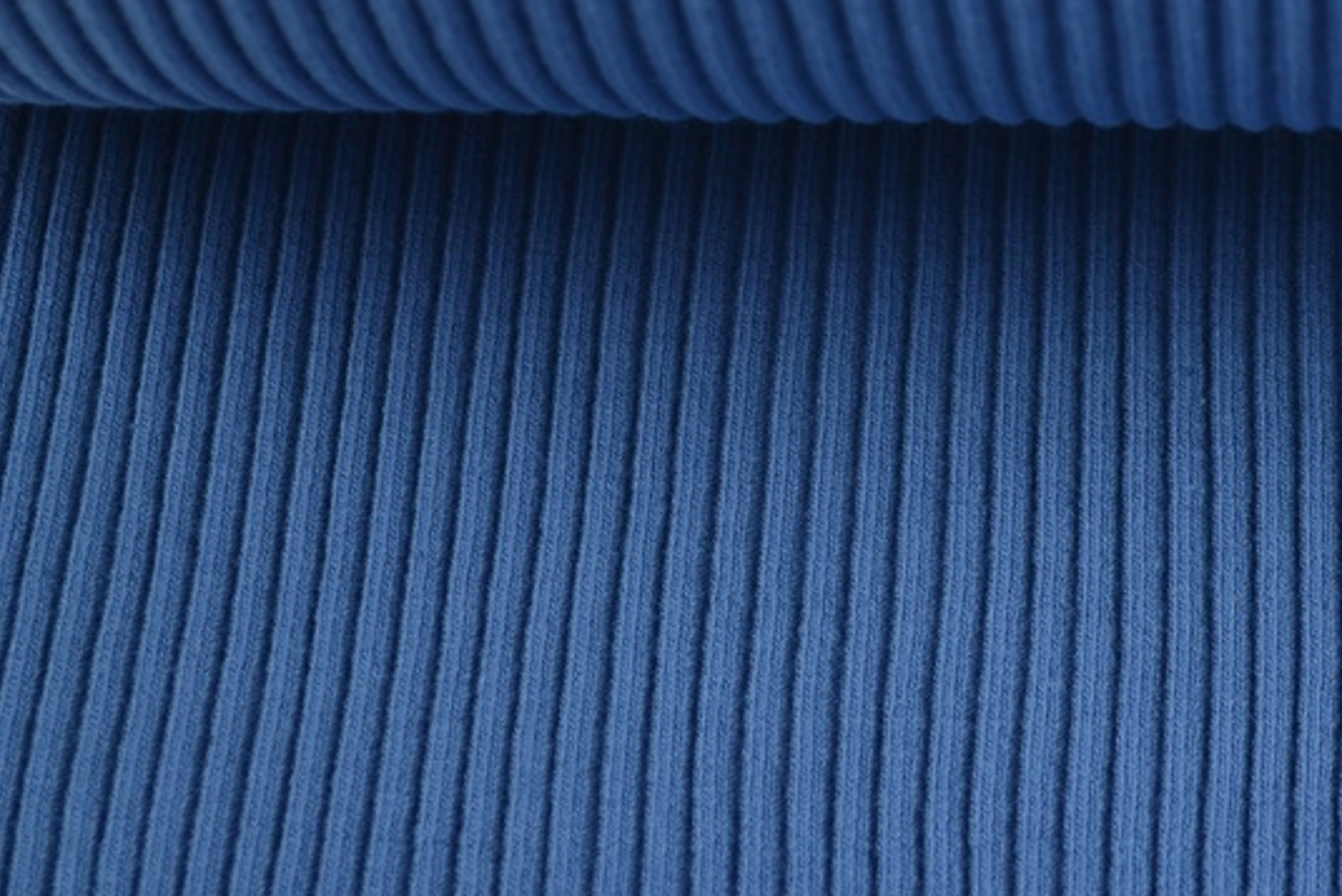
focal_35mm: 134
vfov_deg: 10.2
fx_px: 4996
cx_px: 1304
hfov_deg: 15.1
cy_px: 296
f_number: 5.6
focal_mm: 44
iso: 100
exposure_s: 1/20
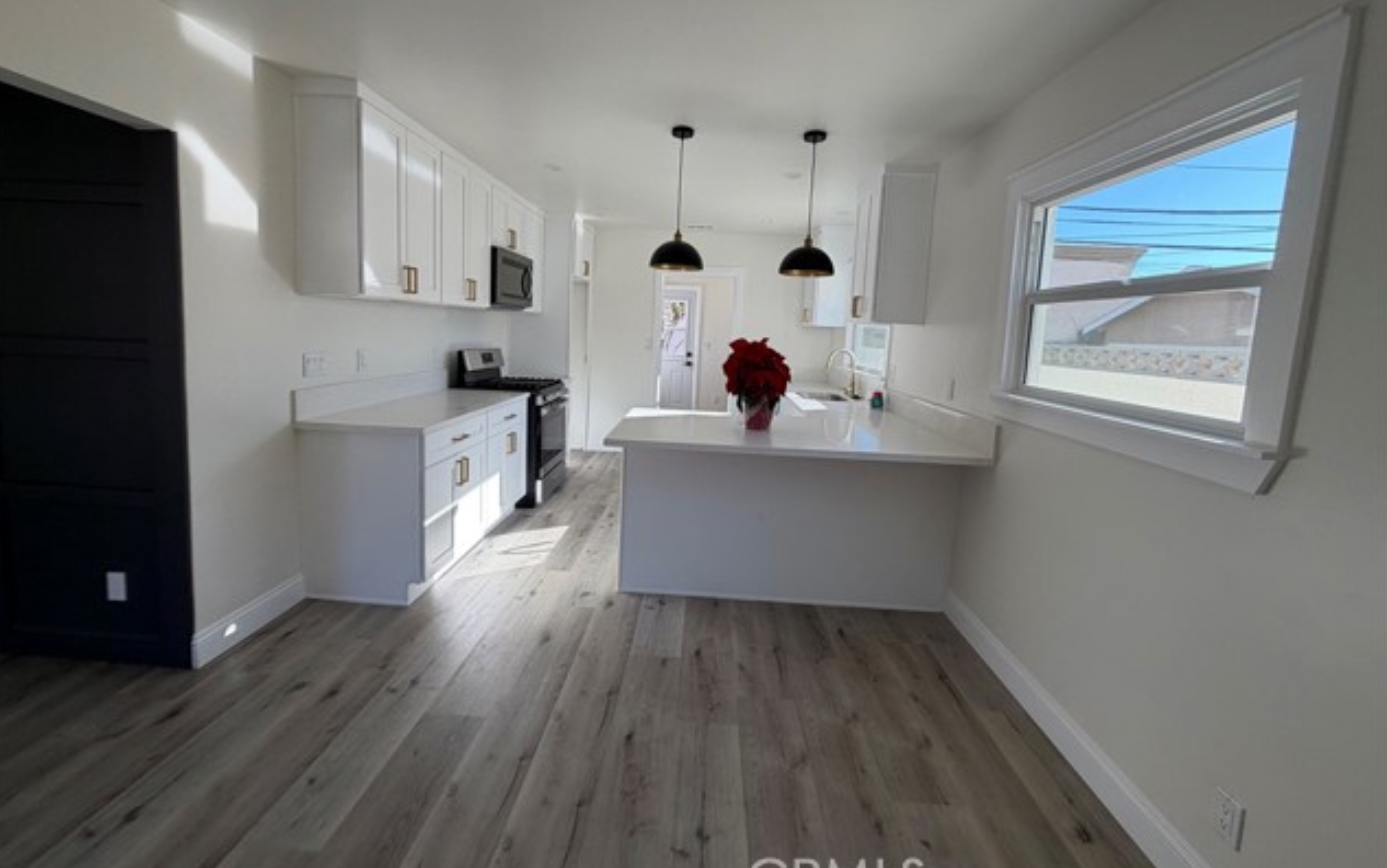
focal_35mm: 15
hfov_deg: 101.4
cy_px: 384
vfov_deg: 74.6
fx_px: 567
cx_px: 688
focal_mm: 2.22
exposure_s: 1/129
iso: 40
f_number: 2.2
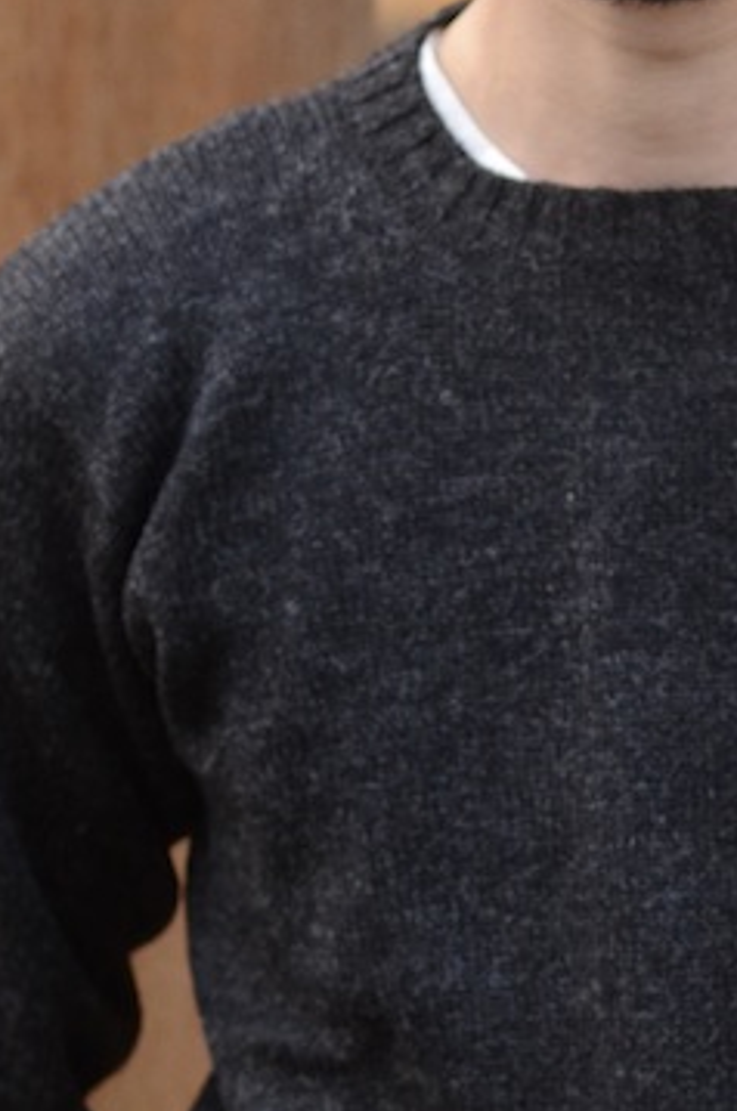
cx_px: 722
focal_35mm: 363
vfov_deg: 5.7
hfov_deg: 3.8
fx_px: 11203
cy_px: 675
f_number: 1.8
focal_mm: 85
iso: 1000
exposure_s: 1/100
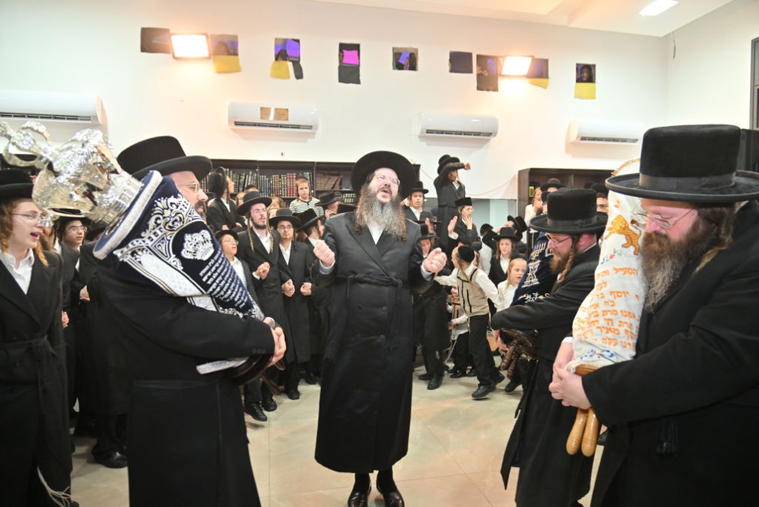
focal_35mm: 24
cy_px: 254
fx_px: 506
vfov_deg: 53.1
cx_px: 380
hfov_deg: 73.7
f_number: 4
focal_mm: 24
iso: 640
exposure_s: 1/200
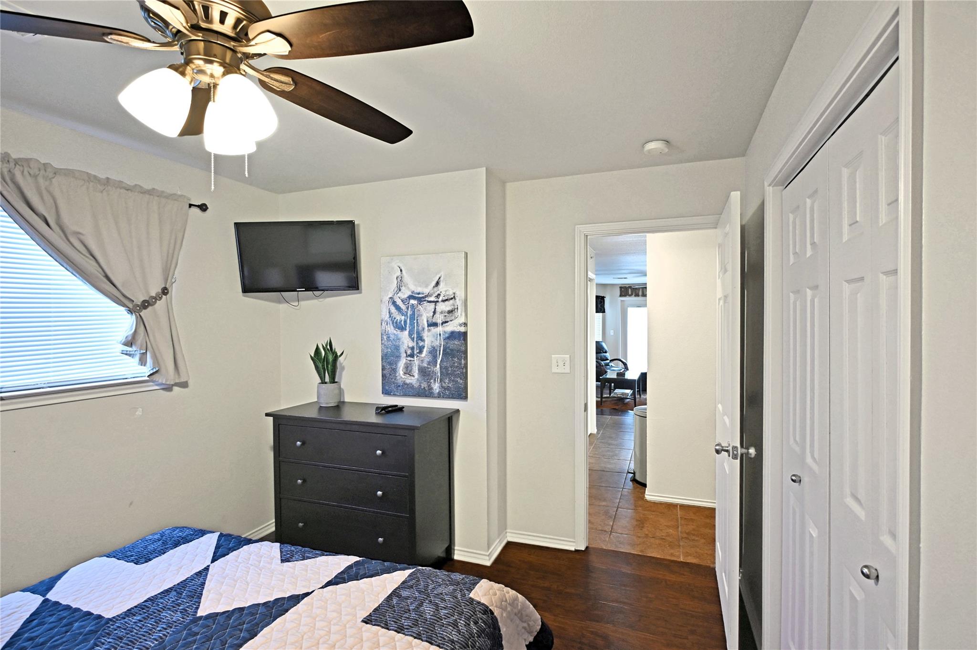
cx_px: 488
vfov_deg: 67.3
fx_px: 488
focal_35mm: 18
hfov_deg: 90.0
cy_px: 325
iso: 250
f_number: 3.5
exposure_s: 1/20
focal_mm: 12
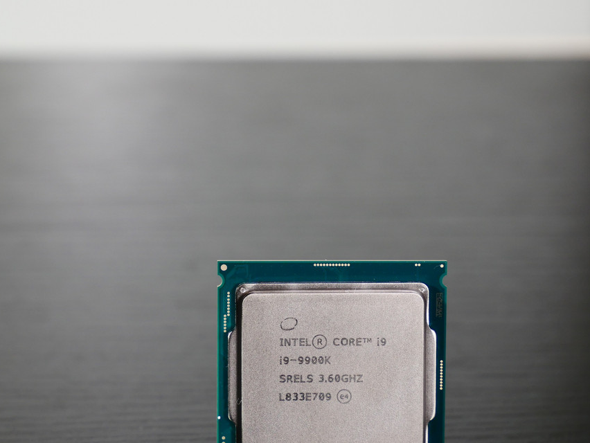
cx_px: 314
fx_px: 2558
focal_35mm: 150
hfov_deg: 13.2
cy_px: 271
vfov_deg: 9.9
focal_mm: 60
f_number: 5.6
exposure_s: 1/15
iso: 400
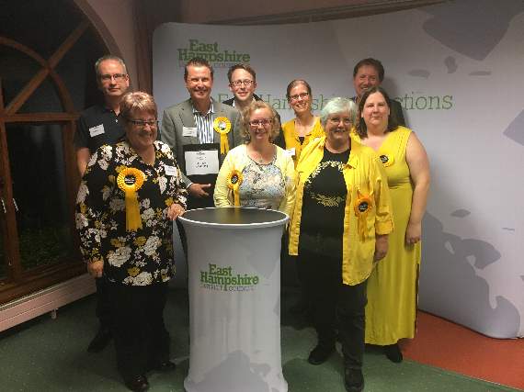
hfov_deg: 61.7
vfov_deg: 48.2
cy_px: 196
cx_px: 262
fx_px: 439
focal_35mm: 29
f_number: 2.2
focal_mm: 4.15
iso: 125
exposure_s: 1/33
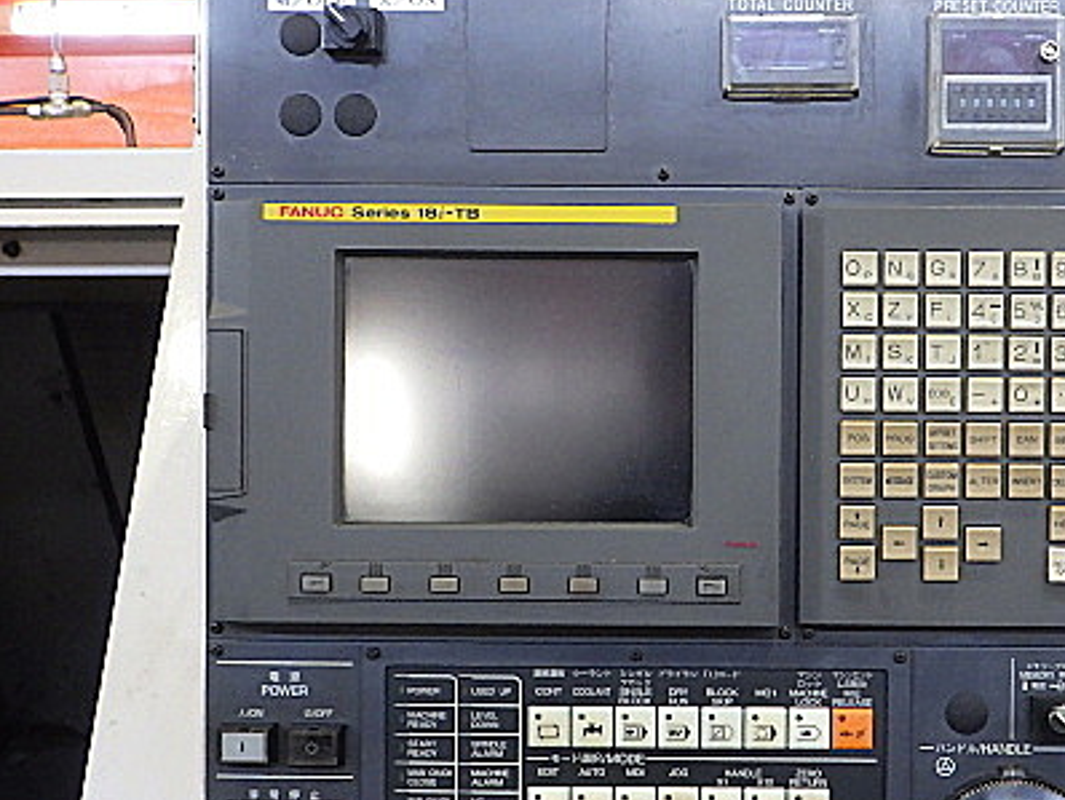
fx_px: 1385
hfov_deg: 41.4
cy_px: 476
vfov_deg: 32.1
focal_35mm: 45
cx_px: 722
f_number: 3.5
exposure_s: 1/45
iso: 500
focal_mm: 5
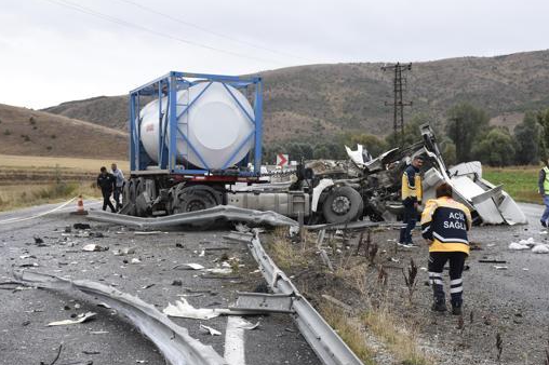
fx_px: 969
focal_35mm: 64
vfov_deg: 21.3
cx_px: 294
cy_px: 218
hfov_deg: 31.6
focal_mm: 35
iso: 200
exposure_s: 1/200
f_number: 7.1
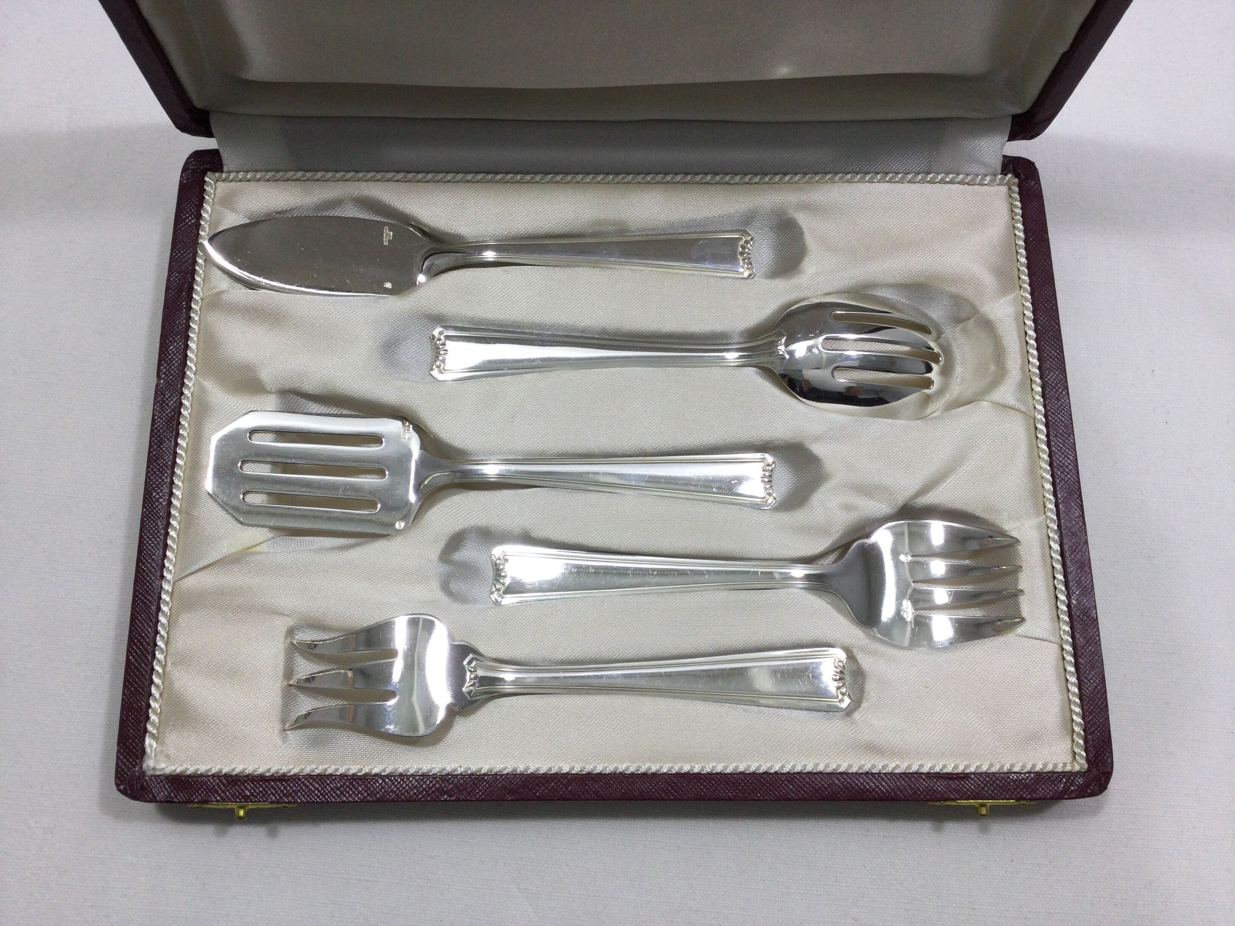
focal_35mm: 31
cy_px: 463
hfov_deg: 58.4
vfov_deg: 45.4
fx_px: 1106
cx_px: 618
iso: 40
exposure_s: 1/100
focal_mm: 3.3
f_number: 2.4
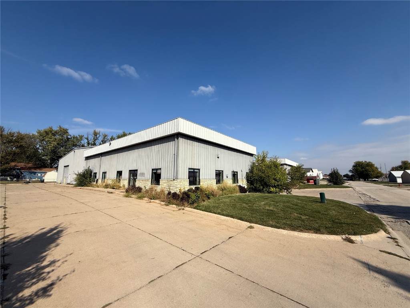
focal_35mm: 14
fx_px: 166
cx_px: 205
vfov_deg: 85.7
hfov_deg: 102.1
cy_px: 154
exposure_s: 1/3663
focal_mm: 2.22
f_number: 2.2
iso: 50
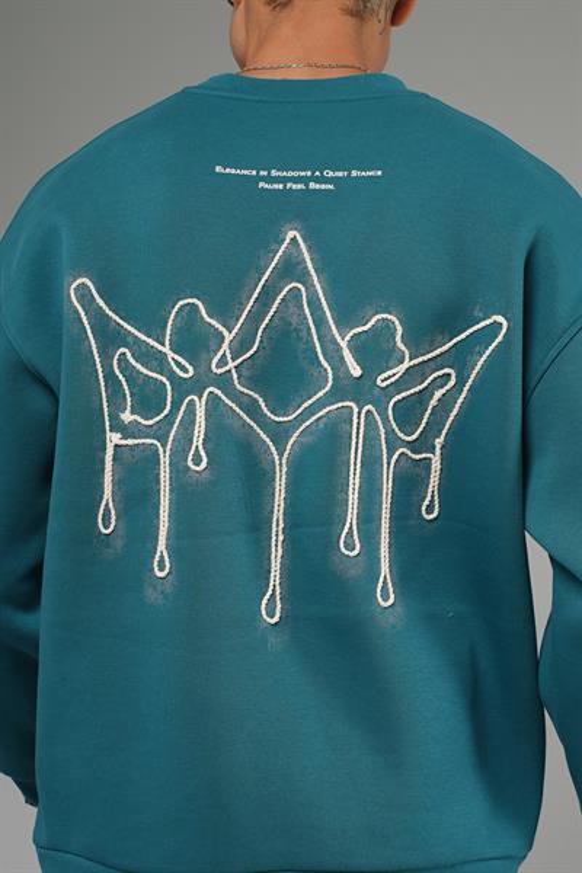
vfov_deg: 20.6
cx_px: 291
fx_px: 2401
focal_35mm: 99
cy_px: 436
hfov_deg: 13.8
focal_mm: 66
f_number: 6.3
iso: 64
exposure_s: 1/160
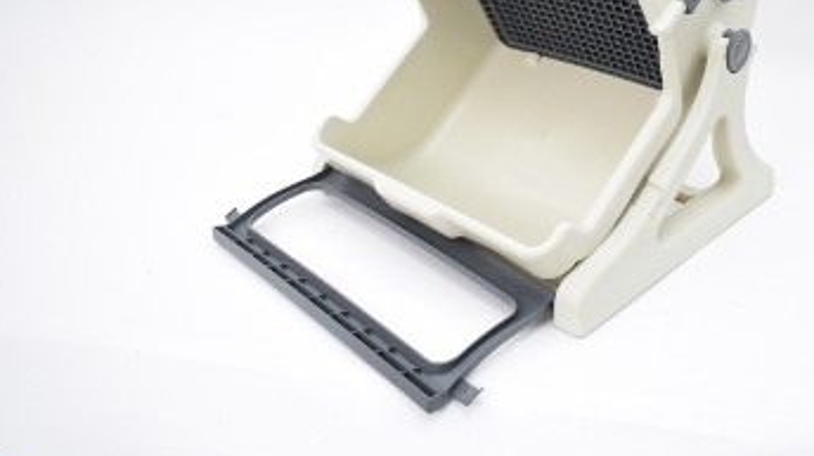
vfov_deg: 31.4
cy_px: 118
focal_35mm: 37
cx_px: 502
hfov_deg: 53.5
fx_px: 798
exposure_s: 1/10
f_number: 4.5
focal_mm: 18
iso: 100
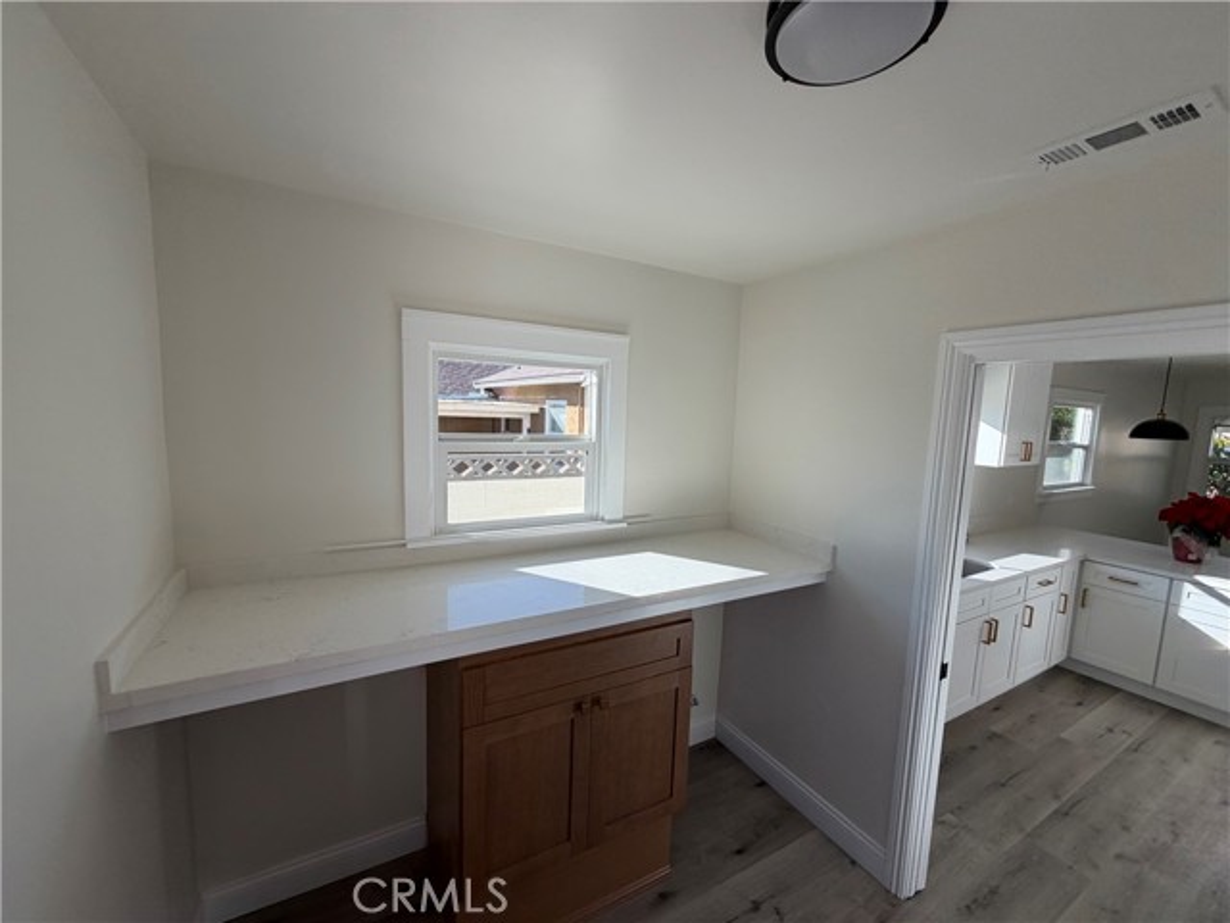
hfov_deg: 102.1
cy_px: 462
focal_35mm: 14
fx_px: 497
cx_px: 615
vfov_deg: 85.7
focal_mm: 2.22
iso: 50
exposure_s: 1/198
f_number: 2.2
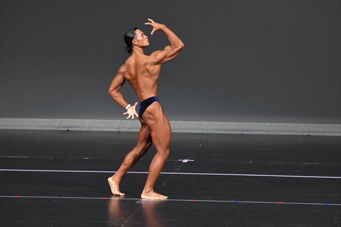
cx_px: 170
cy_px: 114
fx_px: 2840
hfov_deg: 6.9
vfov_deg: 4.6
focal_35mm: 300
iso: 4000
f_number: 5.6
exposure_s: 1/400
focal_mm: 200
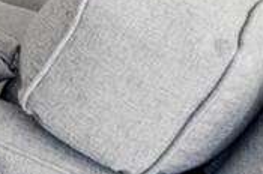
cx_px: -452
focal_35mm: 82
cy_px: -277
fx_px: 598
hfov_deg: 13.0
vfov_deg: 12.2
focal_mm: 14
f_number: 9
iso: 320
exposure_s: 1/5
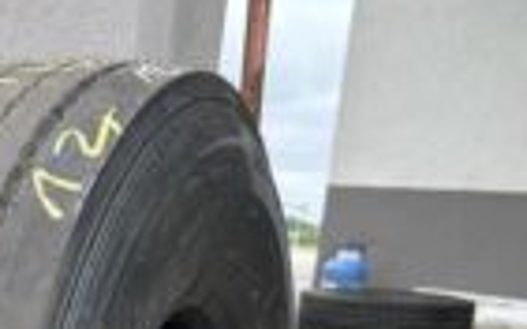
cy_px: 566
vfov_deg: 14.0
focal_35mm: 84
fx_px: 1206
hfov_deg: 22.7
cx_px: -105
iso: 50
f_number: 1.5
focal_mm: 5.7
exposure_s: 1/846
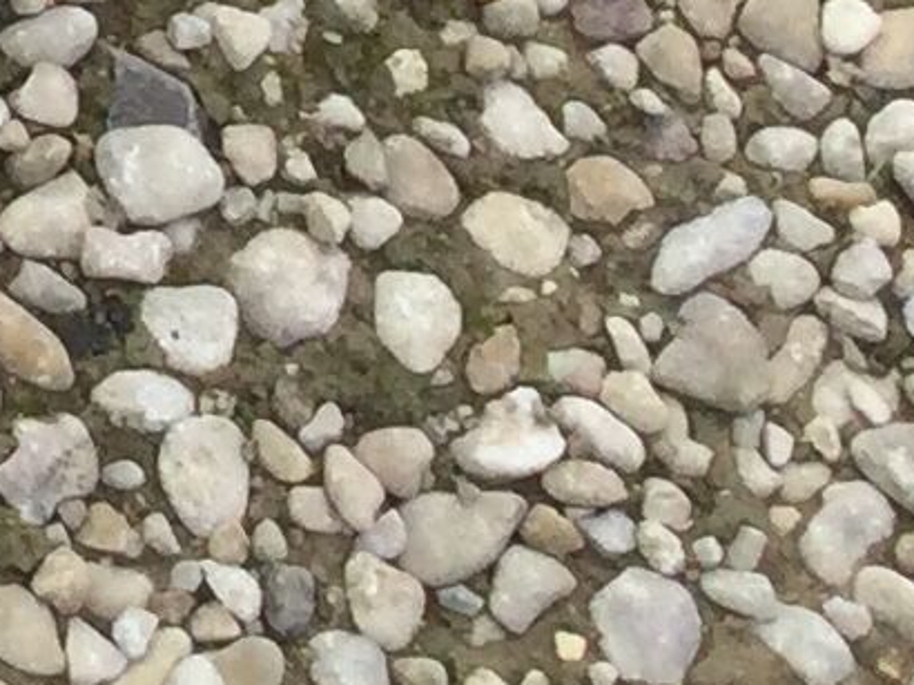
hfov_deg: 6.9
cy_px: -1178
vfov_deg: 5.7
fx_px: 6518
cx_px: -2227
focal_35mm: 247
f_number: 2.4
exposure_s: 1/612
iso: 25
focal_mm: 3.3
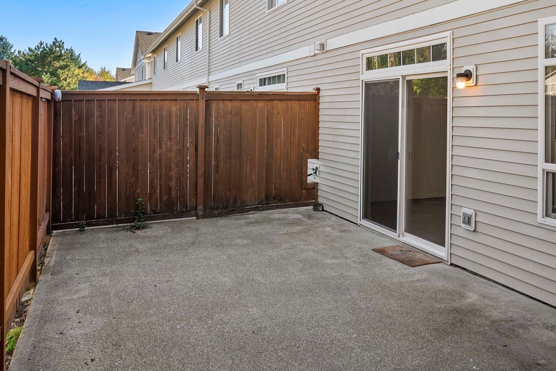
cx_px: 297
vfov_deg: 44.7
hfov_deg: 63.6
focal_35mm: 29
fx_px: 448
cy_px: 140
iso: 100
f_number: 7.1
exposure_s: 1/30
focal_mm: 22
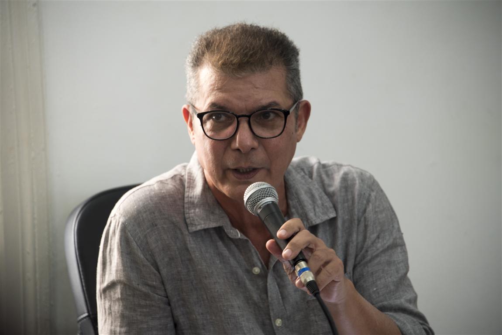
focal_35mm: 250
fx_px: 3488
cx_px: 251
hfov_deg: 8.2
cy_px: 168
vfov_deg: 5.5
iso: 400
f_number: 6.3
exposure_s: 1/40
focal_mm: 250
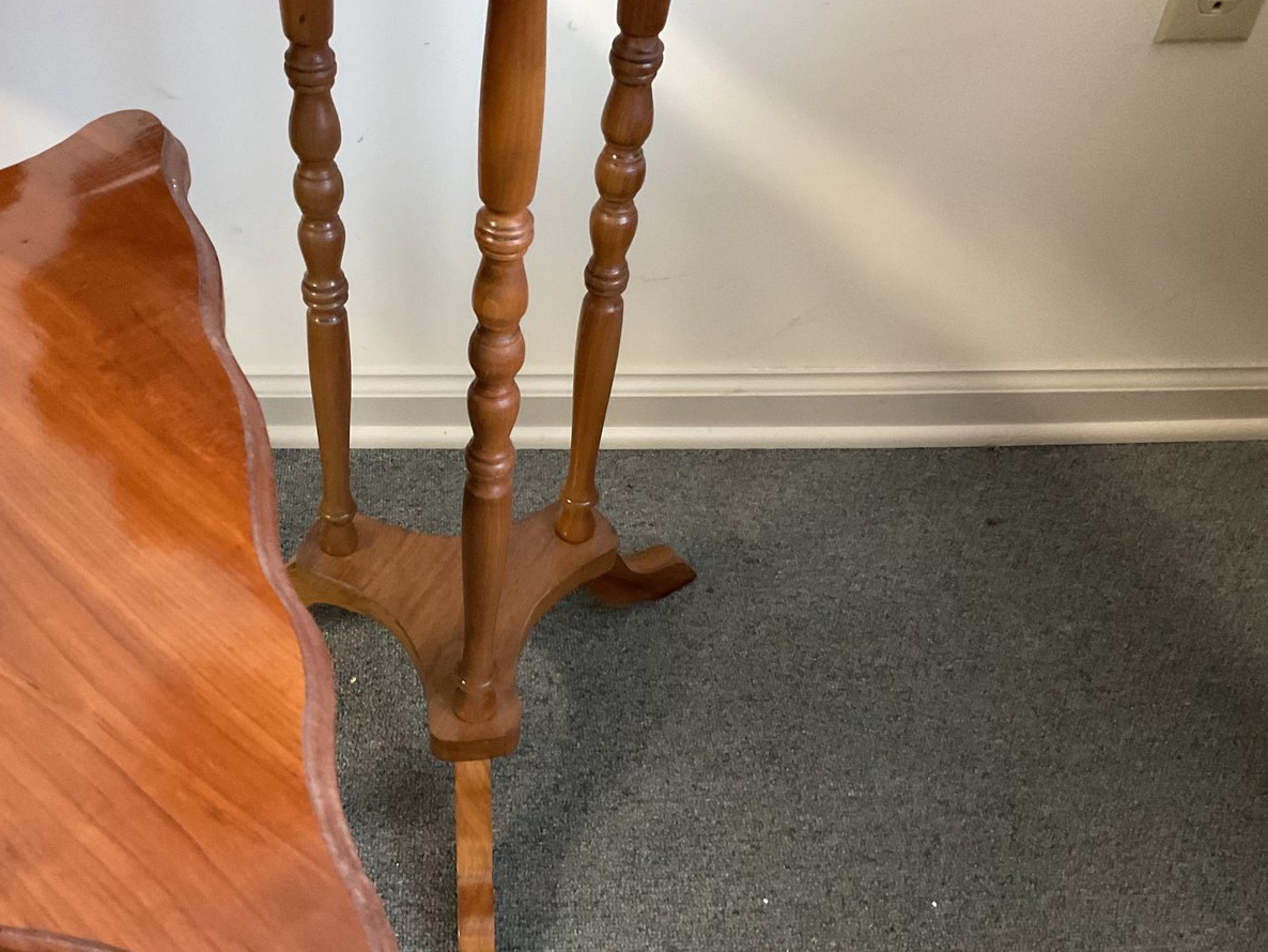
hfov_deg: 49.7
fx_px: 1356
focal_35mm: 37
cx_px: 489
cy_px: 459
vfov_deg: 38.7
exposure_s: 1/30
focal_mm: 3
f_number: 1.8
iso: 320
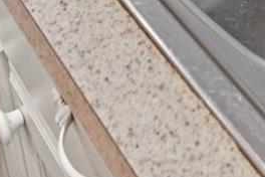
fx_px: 736
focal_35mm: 100
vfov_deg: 10.6
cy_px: -317
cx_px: 313
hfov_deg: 19.3
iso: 250
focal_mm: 16.5
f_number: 6.3
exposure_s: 1/2
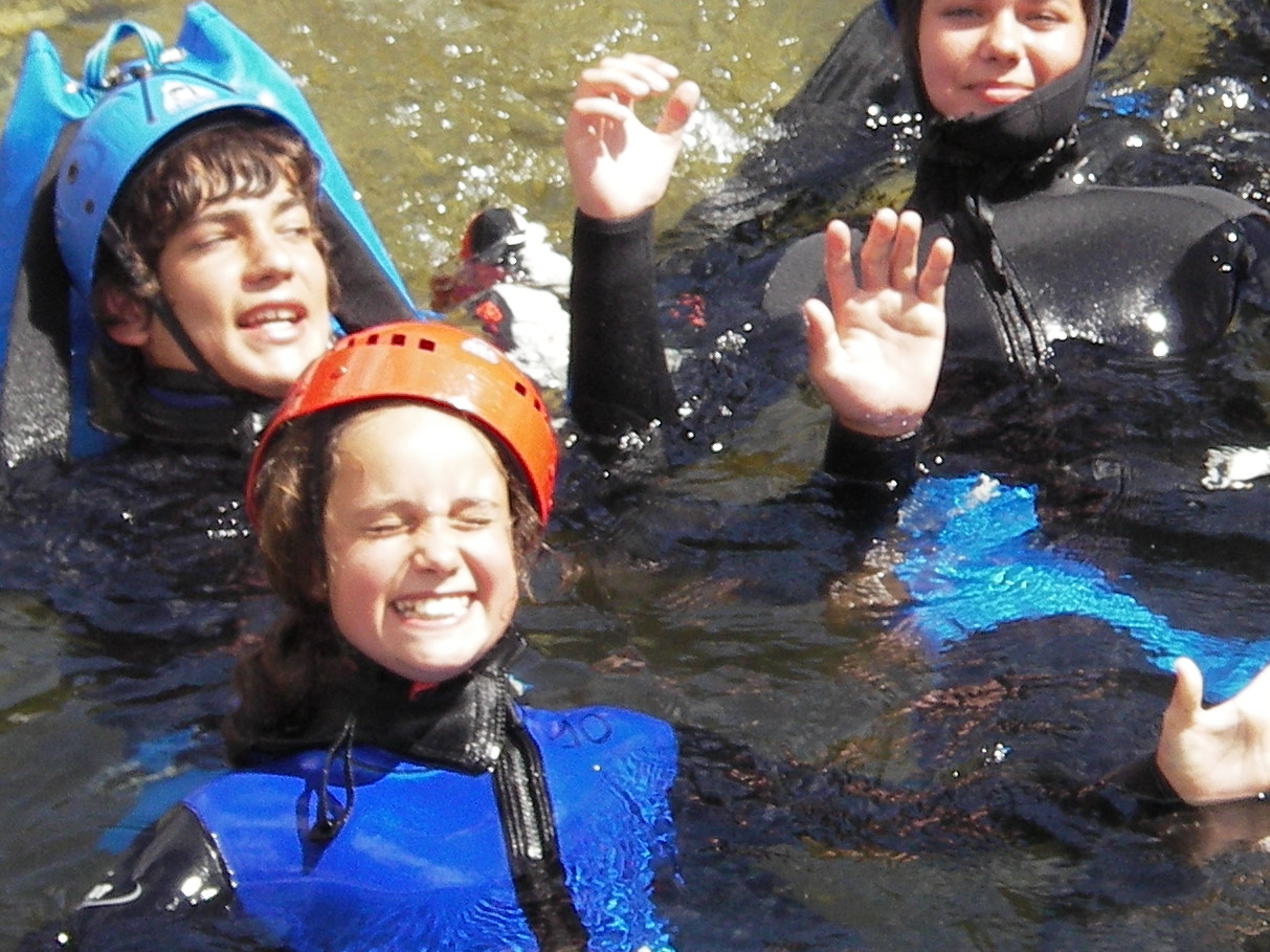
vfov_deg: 9.7
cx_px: 1315
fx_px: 5575
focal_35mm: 152
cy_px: 146
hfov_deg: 12.8
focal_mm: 12
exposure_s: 1/320
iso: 64
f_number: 3.8
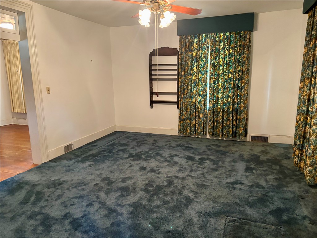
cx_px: 158
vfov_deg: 53.1
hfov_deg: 67.3
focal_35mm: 26
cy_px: 119
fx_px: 238
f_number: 1.6
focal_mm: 5.96
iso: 640
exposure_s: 1/40
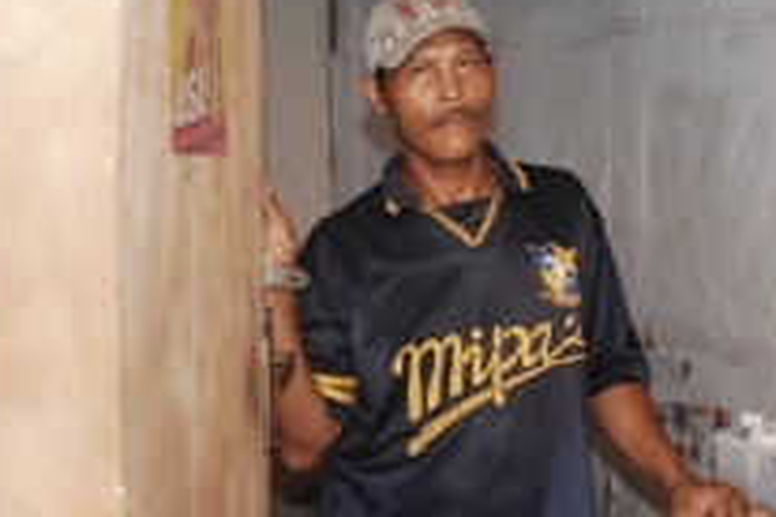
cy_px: 180
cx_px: 431
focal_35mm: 65
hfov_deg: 30.9
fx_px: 1401
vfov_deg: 20.9
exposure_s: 1/40
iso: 100
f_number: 2.8
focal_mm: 20
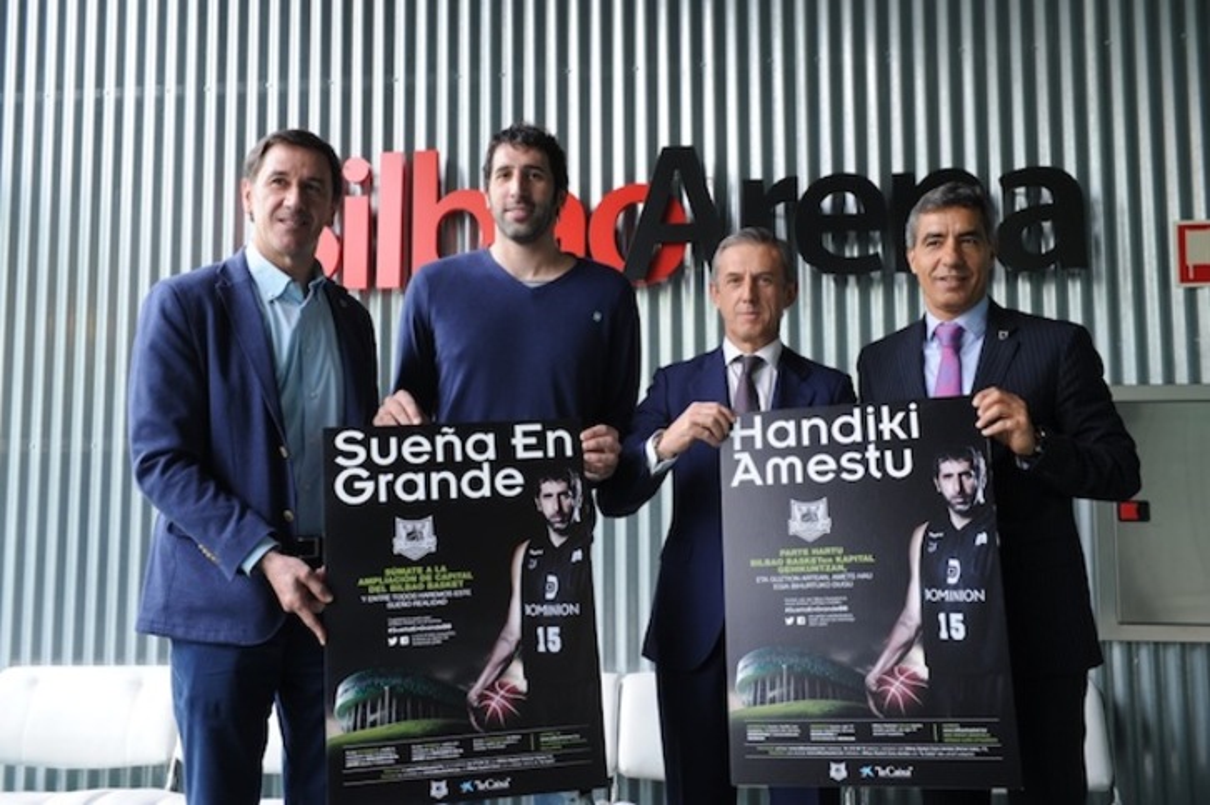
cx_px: 605
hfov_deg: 55.8
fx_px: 1142
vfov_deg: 38.8
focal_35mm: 34
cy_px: 402
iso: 800
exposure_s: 1/160
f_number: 4.5
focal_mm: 34
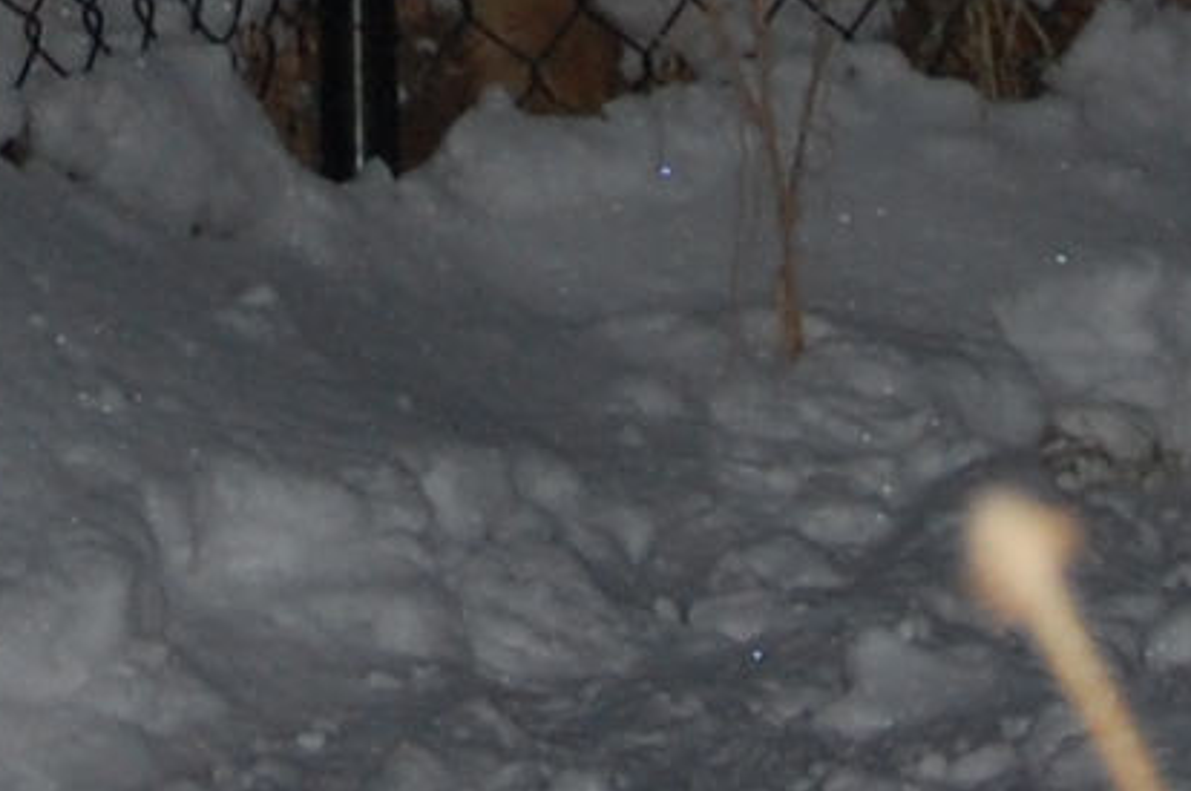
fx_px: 19814
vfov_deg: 2.3
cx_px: -135
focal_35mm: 600
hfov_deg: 3.4
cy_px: -1967
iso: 400
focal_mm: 55
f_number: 4
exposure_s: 1/500
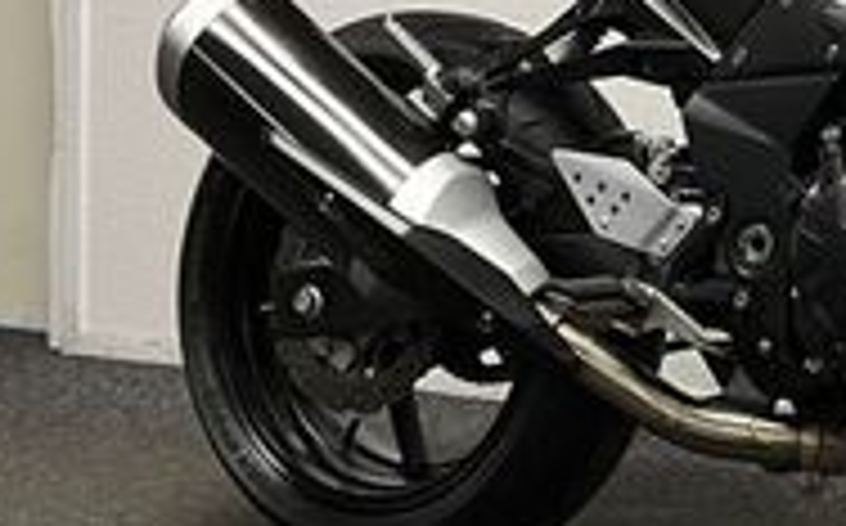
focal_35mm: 94
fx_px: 2165
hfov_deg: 20.3
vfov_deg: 13.6
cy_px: -22
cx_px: 1089
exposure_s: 1/50
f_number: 1.6
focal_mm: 5.1
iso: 64
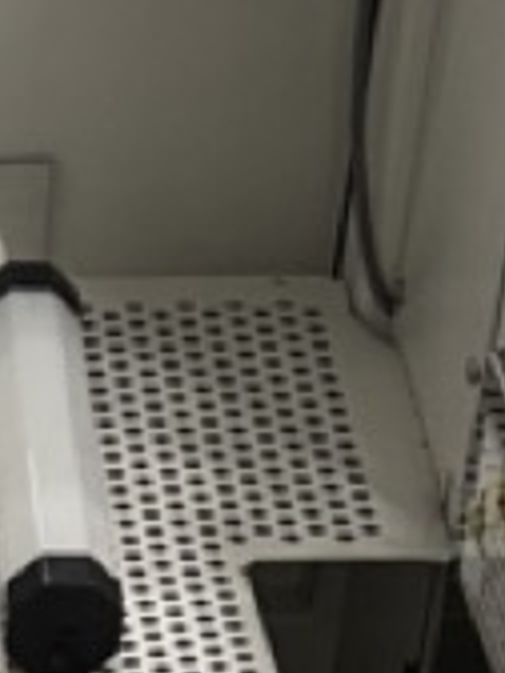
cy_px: 1410
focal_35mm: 190
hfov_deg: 7.4
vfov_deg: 9.6
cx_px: -649
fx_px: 3696
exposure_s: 1/60
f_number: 1.6
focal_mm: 5.1
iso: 200
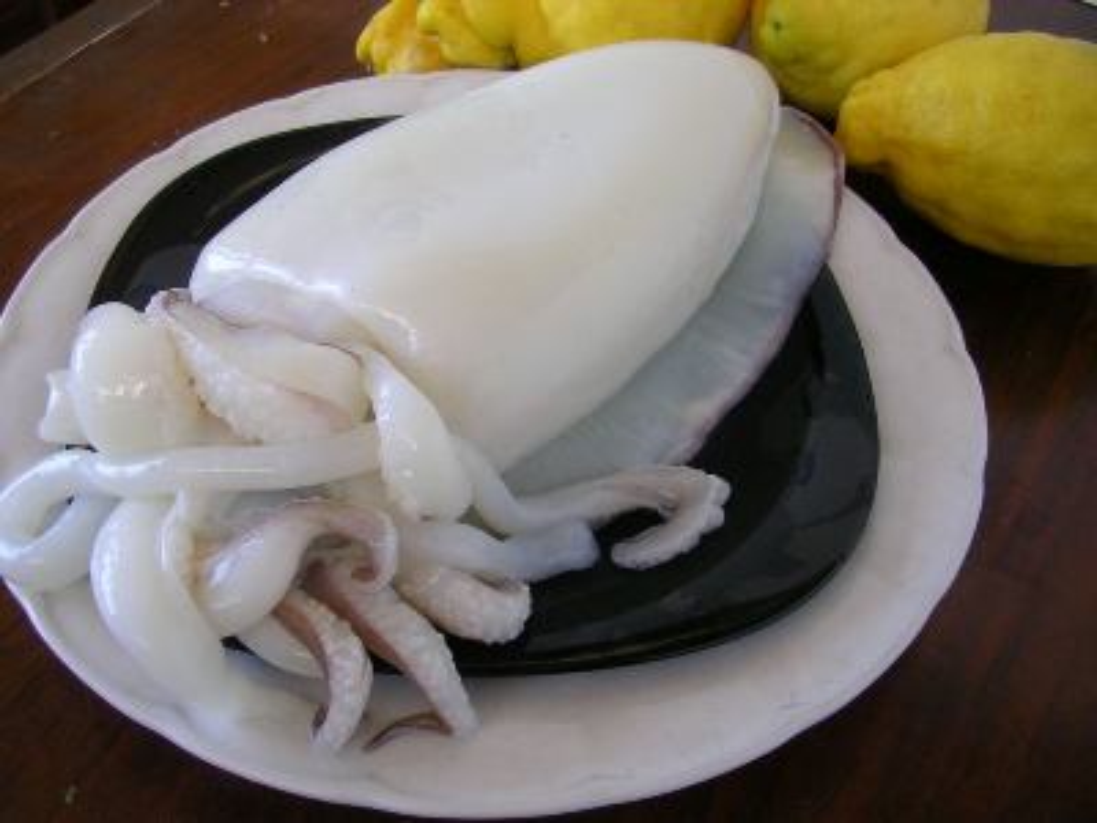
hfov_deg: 49.0
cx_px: 548
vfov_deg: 37.7
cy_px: 412
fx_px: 1204
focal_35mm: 38
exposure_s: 1/72.4
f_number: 2.8
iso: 50
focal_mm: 5.8
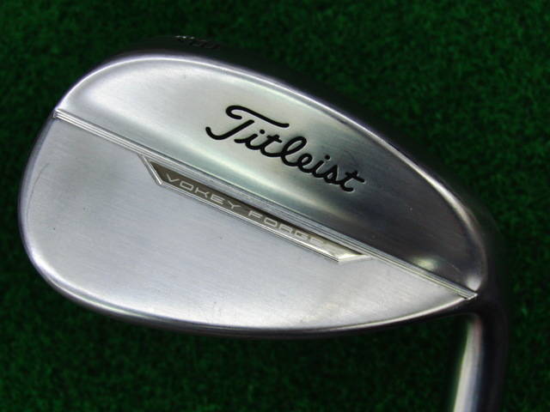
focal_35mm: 43
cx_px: 275
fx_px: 683
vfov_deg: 33.6
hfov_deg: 43.9
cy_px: 206
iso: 200
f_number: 3.7
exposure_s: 1/80
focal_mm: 7.54
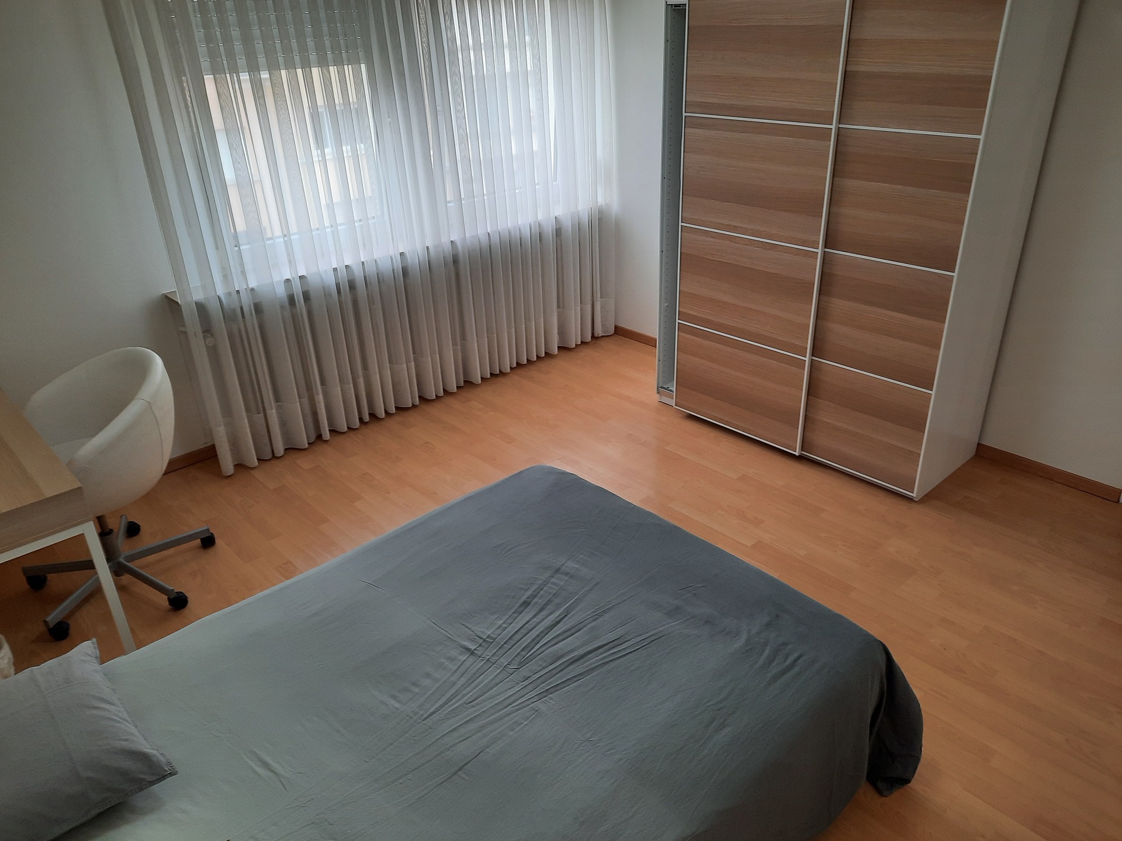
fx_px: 810
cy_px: 420
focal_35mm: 25
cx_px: 561
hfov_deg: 69.4
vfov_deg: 54.9
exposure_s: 1/50
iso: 64
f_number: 2
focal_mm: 4.6
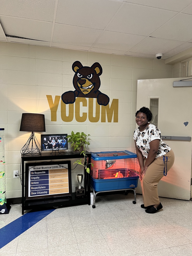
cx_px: 96
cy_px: 128
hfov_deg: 53.1
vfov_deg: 67.3
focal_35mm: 26
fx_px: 192
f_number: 1.5
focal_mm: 5.7
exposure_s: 1/60
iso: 125
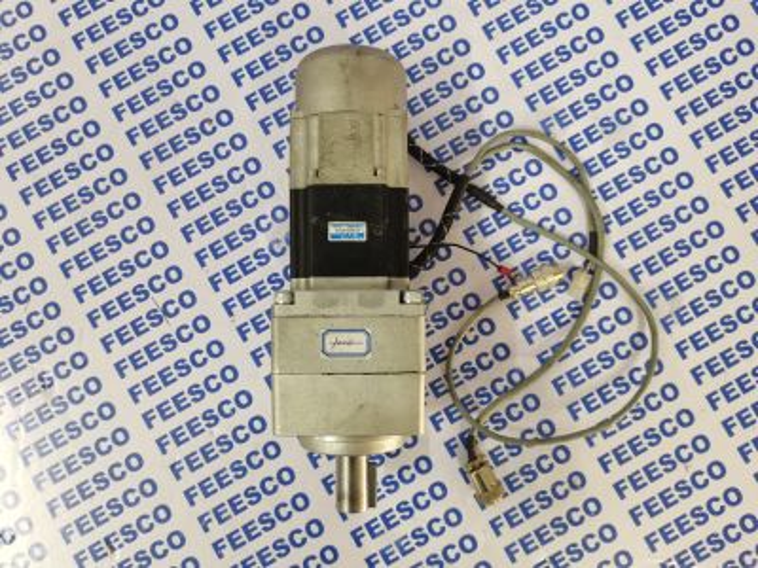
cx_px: 379
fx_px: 569
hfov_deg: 67.3
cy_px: 284
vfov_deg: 53.1
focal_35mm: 26
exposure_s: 1/30
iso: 640
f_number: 1.8
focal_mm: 5.58
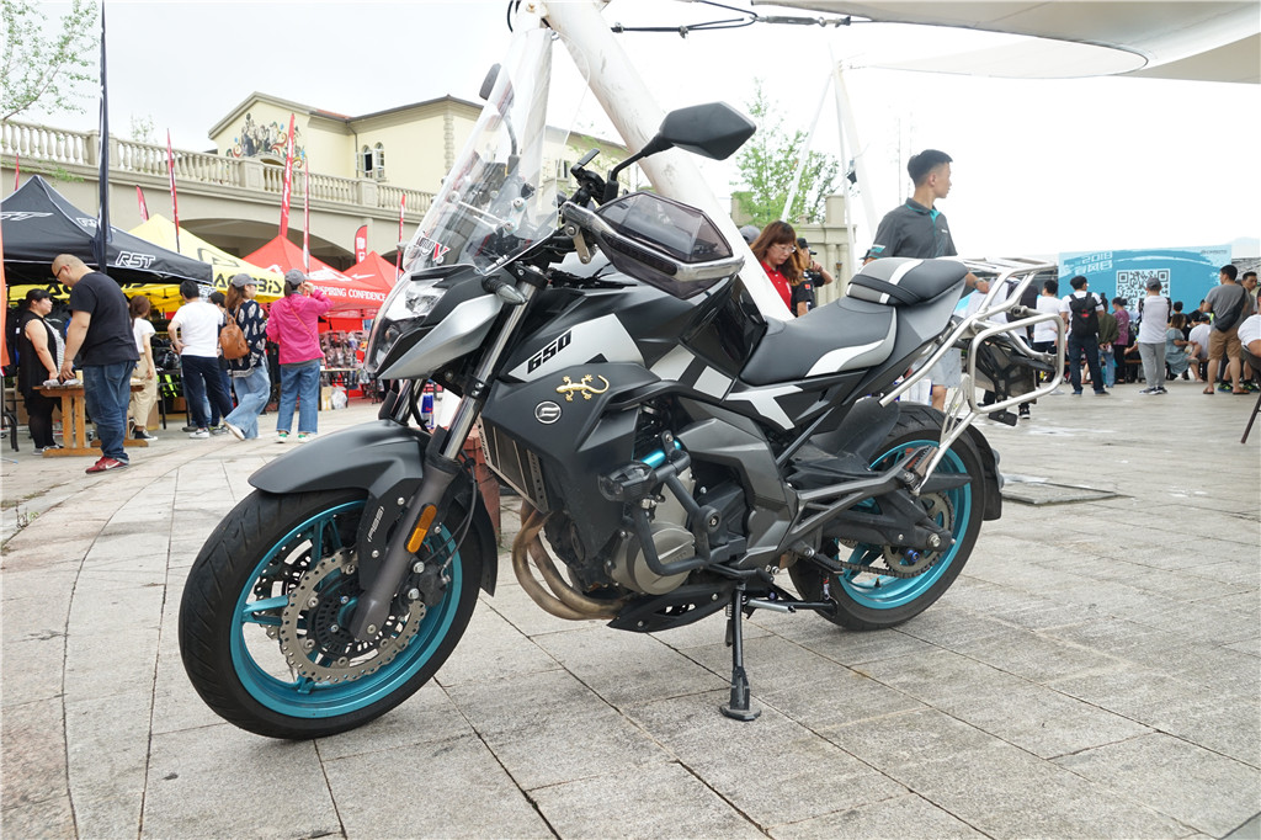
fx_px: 980
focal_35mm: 28
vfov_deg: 46.4
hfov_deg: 65.5
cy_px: 420
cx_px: 630
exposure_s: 1/160
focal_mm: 28
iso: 500
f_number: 9
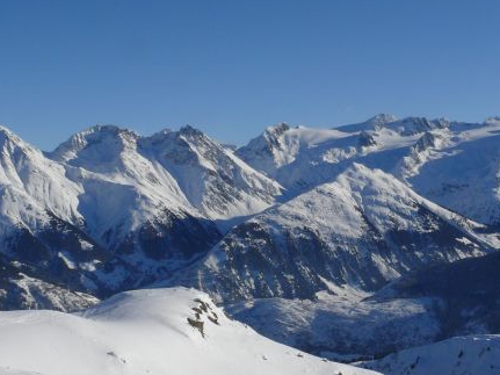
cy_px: 229
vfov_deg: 22.5
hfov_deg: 29.6
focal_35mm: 65
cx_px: 338
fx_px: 939
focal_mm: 7.4
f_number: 8
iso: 100
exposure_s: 1/640
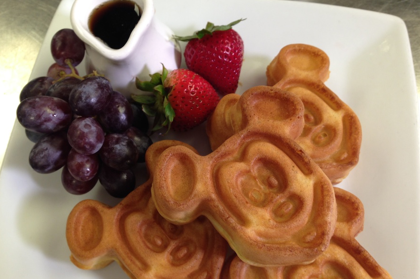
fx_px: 408
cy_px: 149
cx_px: 210
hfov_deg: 54.5
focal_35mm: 35
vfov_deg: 37.8
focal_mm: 4.12
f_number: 2.4
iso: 50
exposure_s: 1/20
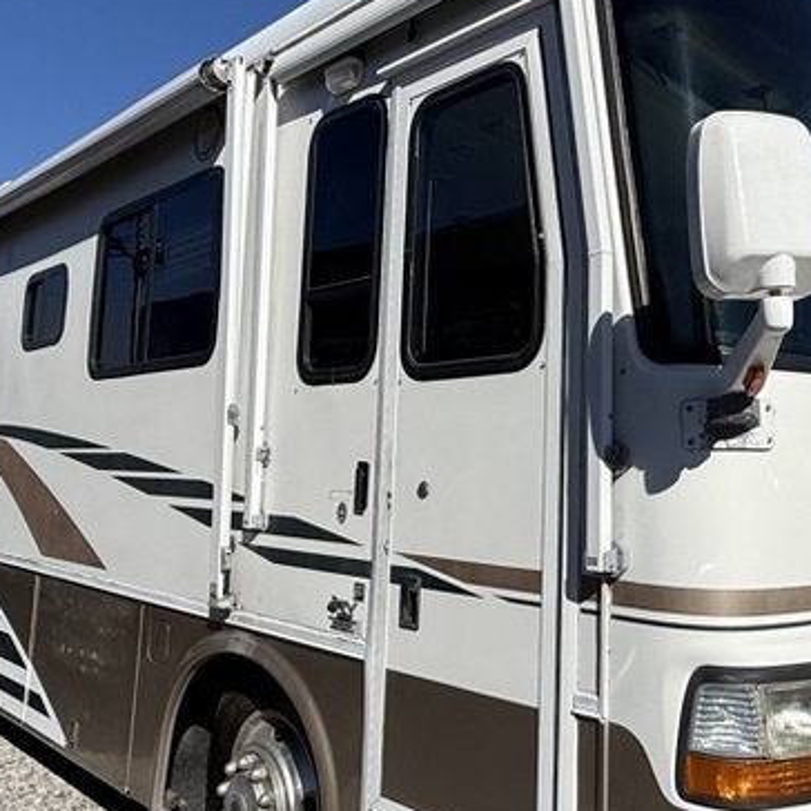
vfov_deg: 48.4
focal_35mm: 34
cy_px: 374
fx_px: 901
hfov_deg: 47.0
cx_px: 590
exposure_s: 1/6173
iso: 50
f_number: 2.2
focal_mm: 2.22
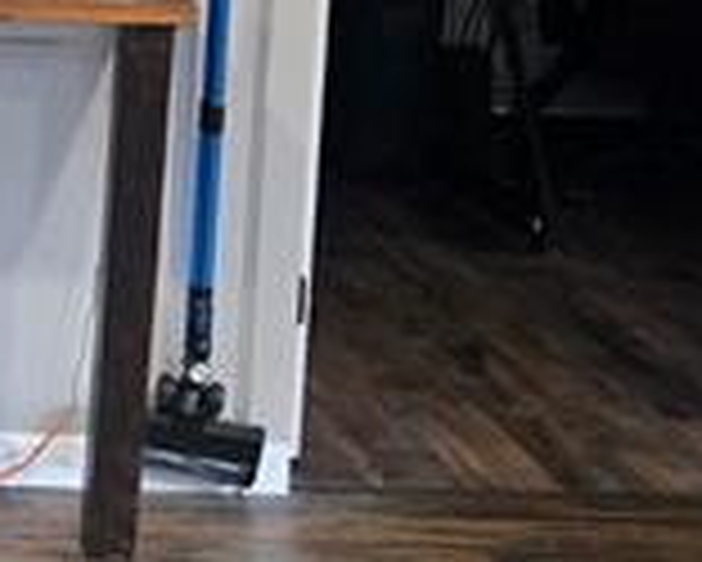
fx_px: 3056
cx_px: -194
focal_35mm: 147
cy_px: 34
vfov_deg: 10.4
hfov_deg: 12.7
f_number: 1.8
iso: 1000
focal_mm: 5.4
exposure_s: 1/120
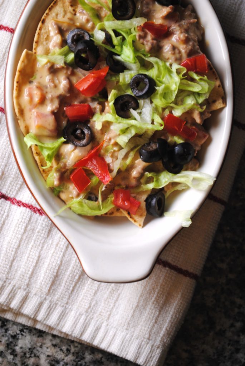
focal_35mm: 82
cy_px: 183
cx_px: 122
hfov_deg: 16.6
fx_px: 840
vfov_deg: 24.6
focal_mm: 55
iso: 200
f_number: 5.6
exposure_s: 1/40
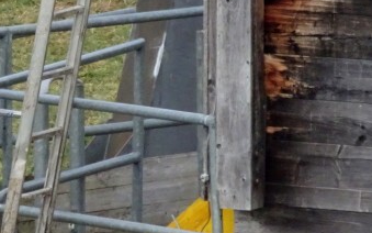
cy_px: -129
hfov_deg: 1.6
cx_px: -53
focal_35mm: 1322
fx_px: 13405
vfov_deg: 1.0
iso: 500
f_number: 6.3
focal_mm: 70.55
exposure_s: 1/250
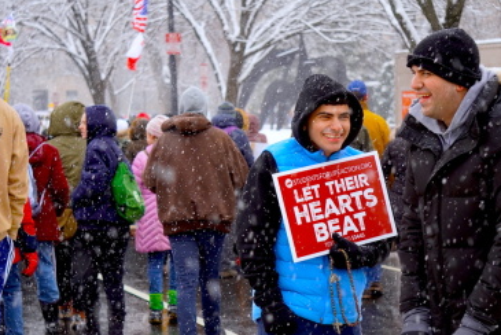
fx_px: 1415
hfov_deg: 20.1
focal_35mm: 102
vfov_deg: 13.5
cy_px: 203
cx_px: 233
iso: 320
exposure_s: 1/160
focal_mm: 55
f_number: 4.5
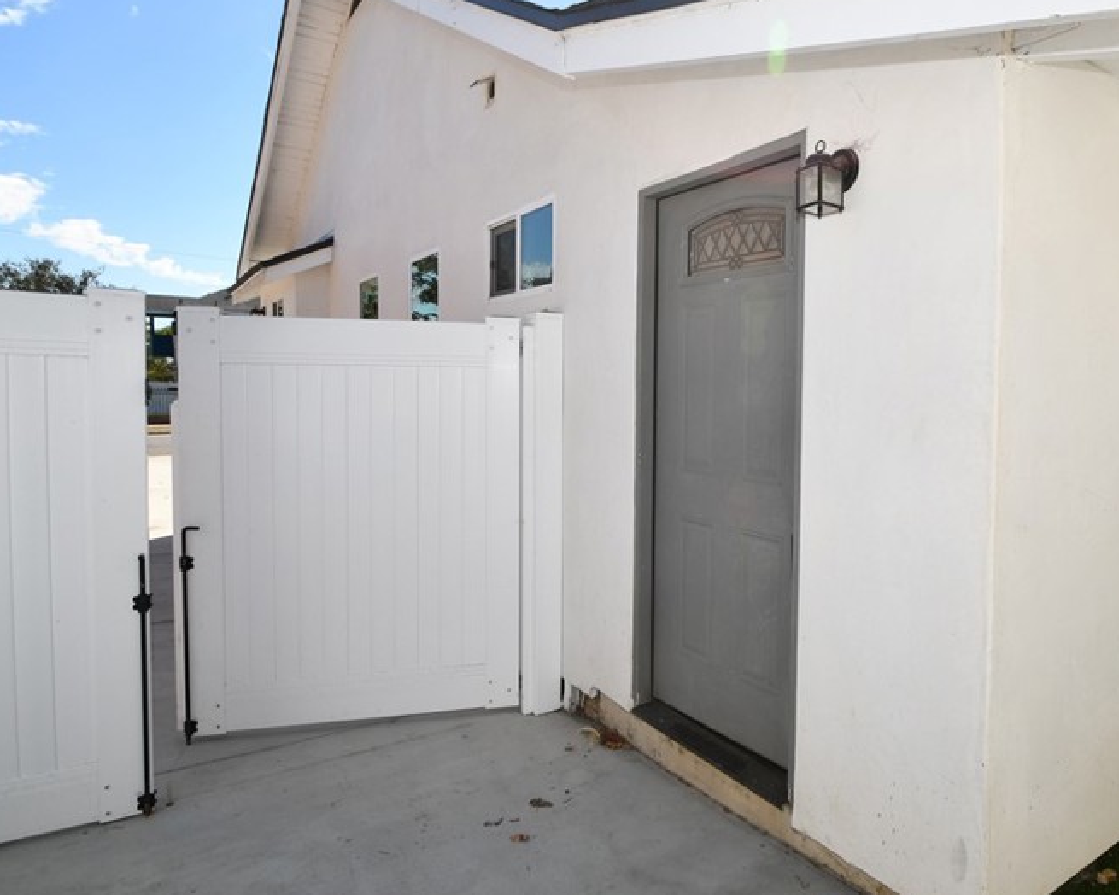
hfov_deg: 72.5
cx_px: 757
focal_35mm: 22
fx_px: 729
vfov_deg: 63.1
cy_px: 438
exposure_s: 1/250
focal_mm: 10
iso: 100
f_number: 9
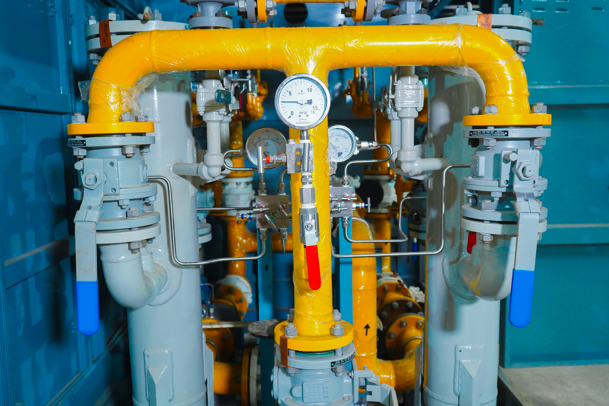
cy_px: 203
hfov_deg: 58.7
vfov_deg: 41.1
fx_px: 541
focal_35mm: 32
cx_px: 304
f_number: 5
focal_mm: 32
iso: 2000
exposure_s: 1/125
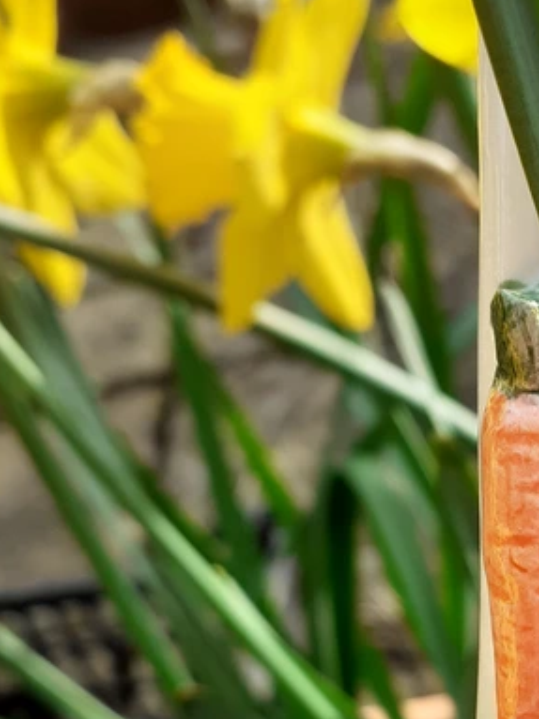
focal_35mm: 62
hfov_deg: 22.3
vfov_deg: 30.1
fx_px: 1288
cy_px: 616
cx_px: 595
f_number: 1.9
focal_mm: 3.6
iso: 40
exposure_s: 1/414
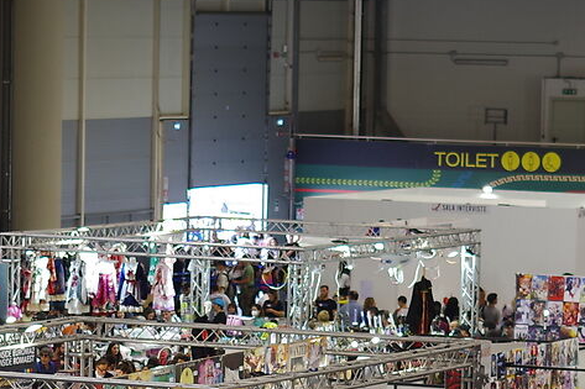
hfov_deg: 8.1
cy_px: 487
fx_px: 4126
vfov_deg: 5.4
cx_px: 140
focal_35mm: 254
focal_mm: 50
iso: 100
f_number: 1.8
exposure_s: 1/60
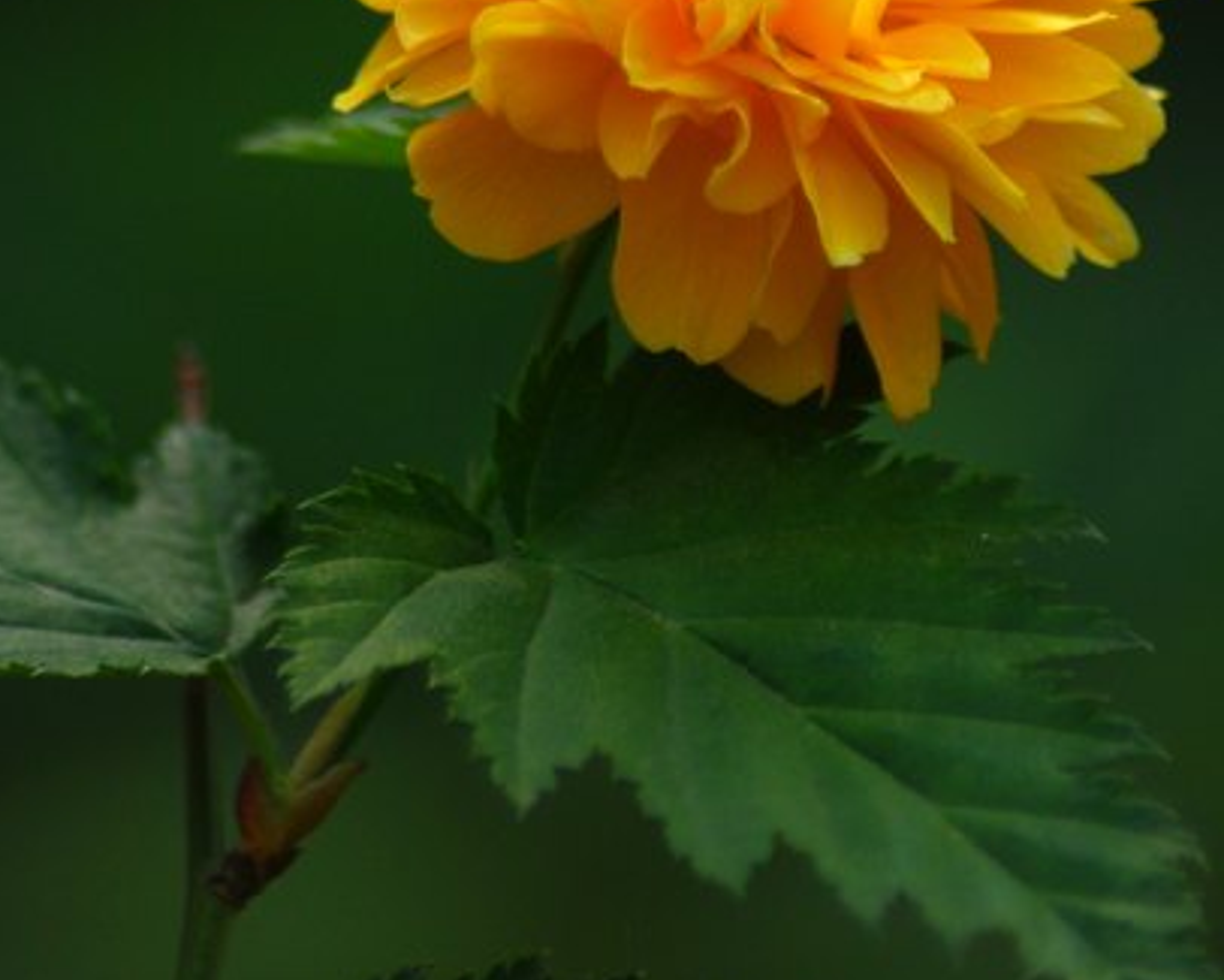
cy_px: -26
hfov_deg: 2.2
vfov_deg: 1.7
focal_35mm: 889
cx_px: 748
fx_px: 32212
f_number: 5.6
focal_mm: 250
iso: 125
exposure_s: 1/1000
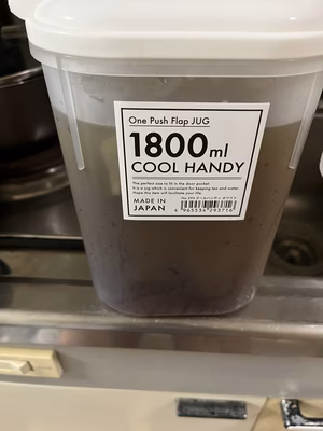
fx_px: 323
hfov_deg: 53.1
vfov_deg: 67.3
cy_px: 216
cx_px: 162
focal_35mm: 26
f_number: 1.6
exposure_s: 1/33
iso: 500
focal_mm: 5.1
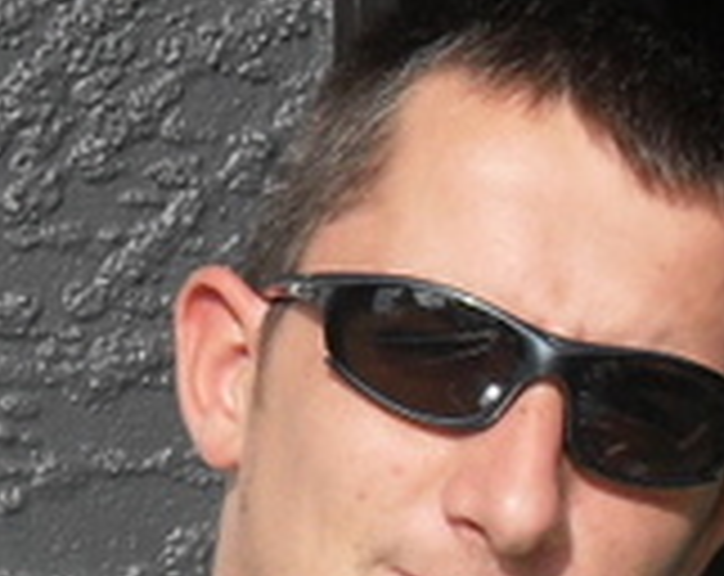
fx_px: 3848
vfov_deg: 8.5
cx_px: 18
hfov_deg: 10.7
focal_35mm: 180
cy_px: 153
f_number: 8.9
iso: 80
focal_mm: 6.3
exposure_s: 1/125
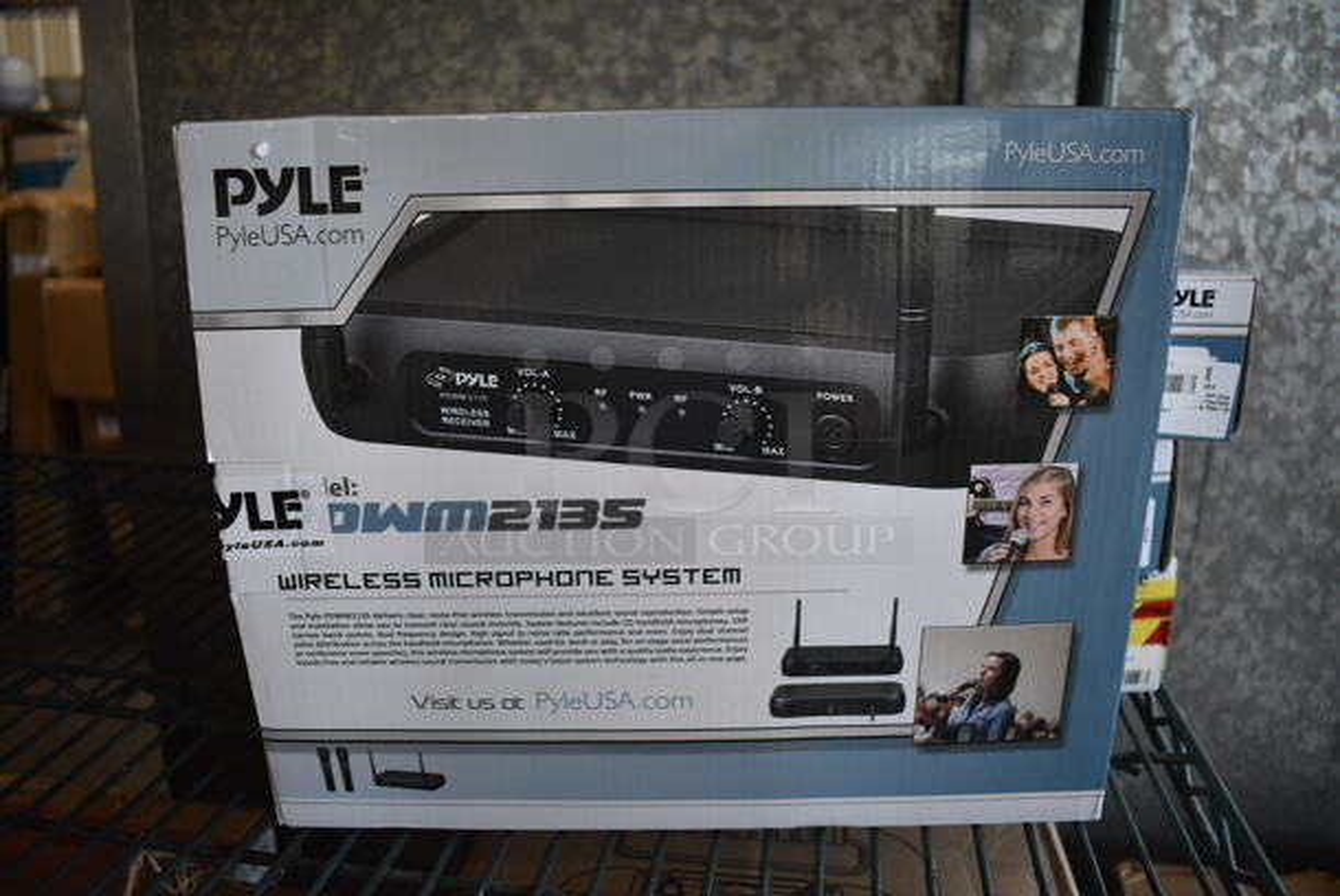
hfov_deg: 67.3
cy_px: 448
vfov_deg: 48.0
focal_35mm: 27
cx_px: 670
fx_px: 1006
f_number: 3.5
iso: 800
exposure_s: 1/250
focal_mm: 18
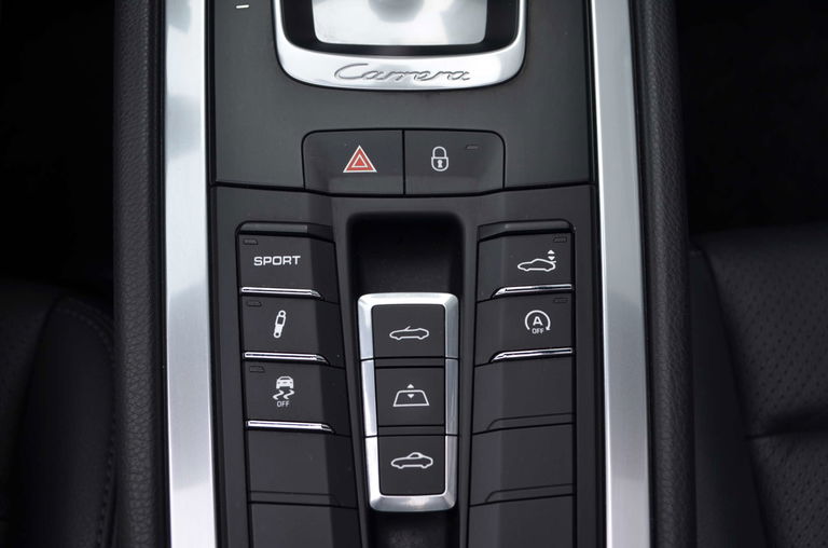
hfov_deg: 49.7
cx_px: 414
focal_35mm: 39
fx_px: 895
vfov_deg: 34.0
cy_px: 274
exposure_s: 1/80
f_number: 6.3
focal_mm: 26
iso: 100
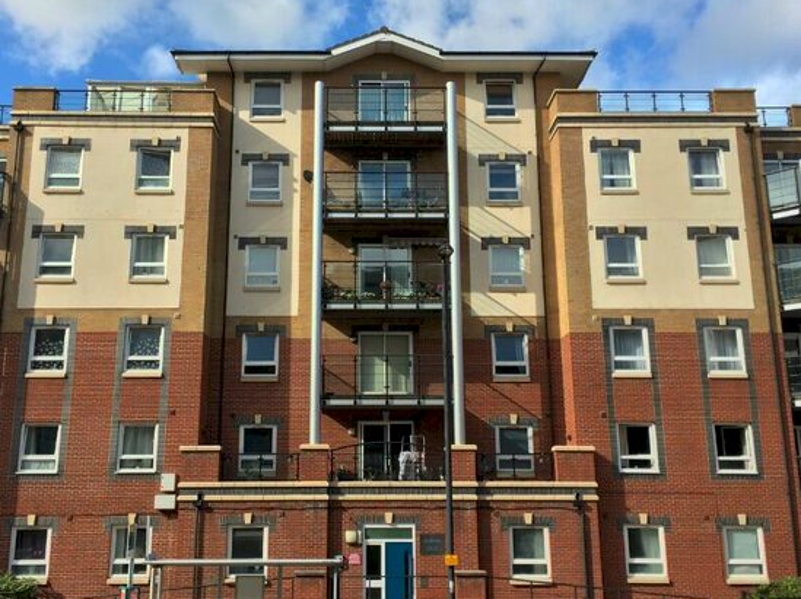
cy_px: 276
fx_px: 856
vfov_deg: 38.6
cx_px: 371
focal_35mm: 37
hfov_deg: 50.1
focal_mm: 4.15
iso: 32
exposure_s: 1/1522
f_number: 2.2
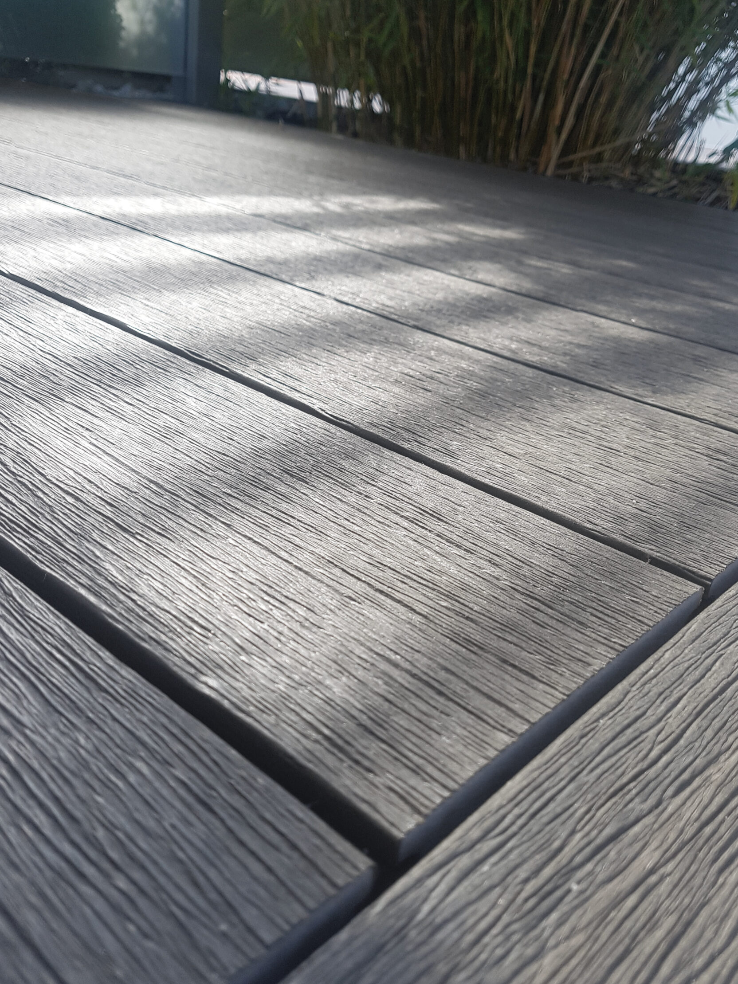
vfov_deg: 59.9
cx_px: 408
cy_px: 474
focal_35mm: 30
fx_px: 853
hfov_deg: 46.7
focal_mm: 4.2
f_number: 1.7
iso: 50
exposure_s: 1/680
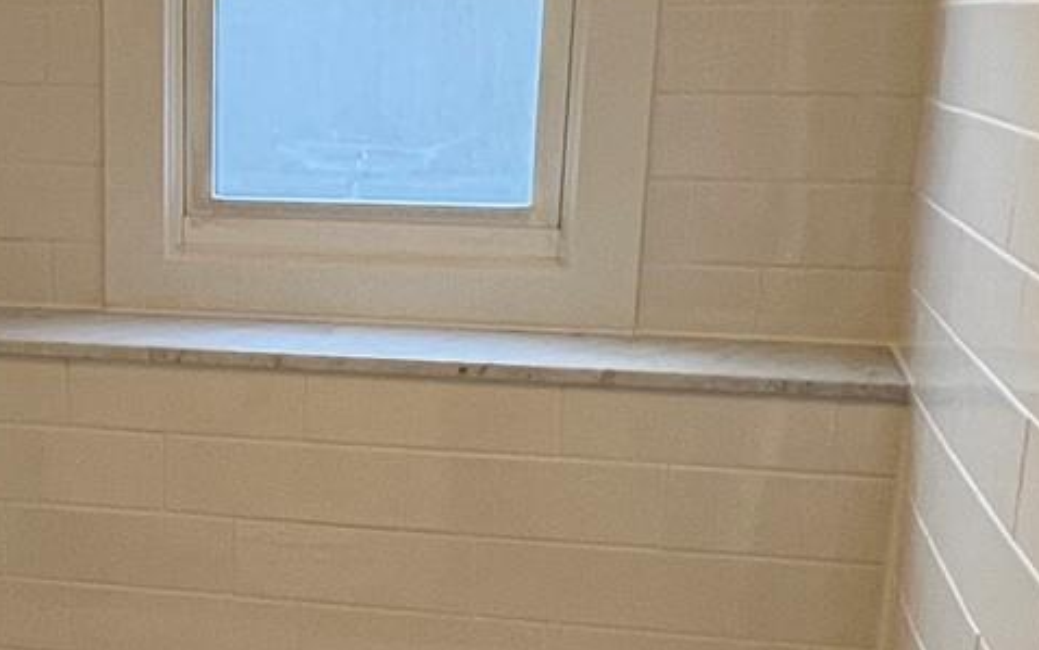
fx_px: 1671
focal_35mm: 59
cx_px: 180
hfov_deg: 33.4
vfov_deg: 21.6
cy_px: 567
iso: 200
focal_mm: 1.57
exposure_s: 1/120
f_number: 1.8
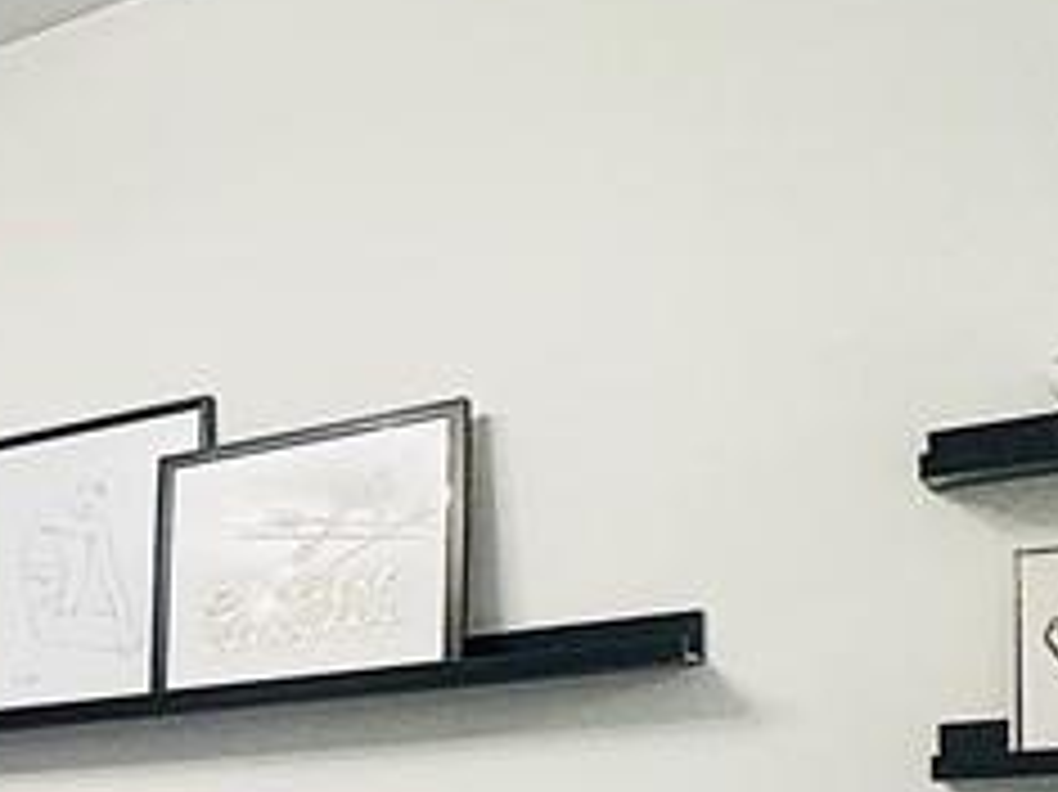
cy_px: 940
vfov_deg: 22.2
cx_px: -932
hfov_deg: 20.3
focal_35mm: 61
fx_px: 1863
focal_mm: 2.22
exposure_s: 1/120
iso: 250
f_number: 2.2
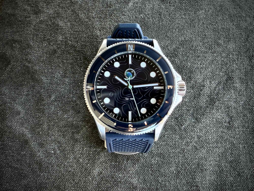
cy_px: 96
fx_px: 176
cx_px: 127
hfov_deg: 71.6
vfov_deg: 56.8
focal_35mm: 24
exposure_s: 1/97
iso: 320
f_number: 2.2
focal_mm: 2.22
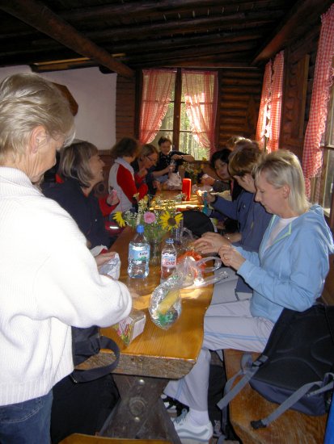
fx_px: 437
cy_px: 222
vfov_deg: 53.9
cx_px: 167
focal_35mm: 34
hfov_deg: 41.8
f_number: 2.8
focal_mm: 5.6
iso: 100
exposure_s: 1/60
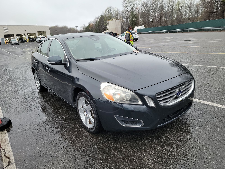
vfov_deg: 56.8
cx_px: 112
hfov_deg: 71.6
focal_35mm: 24
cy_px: 84
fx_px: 156
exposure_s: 1/119
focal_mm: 6.7
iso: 62
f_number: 1.8
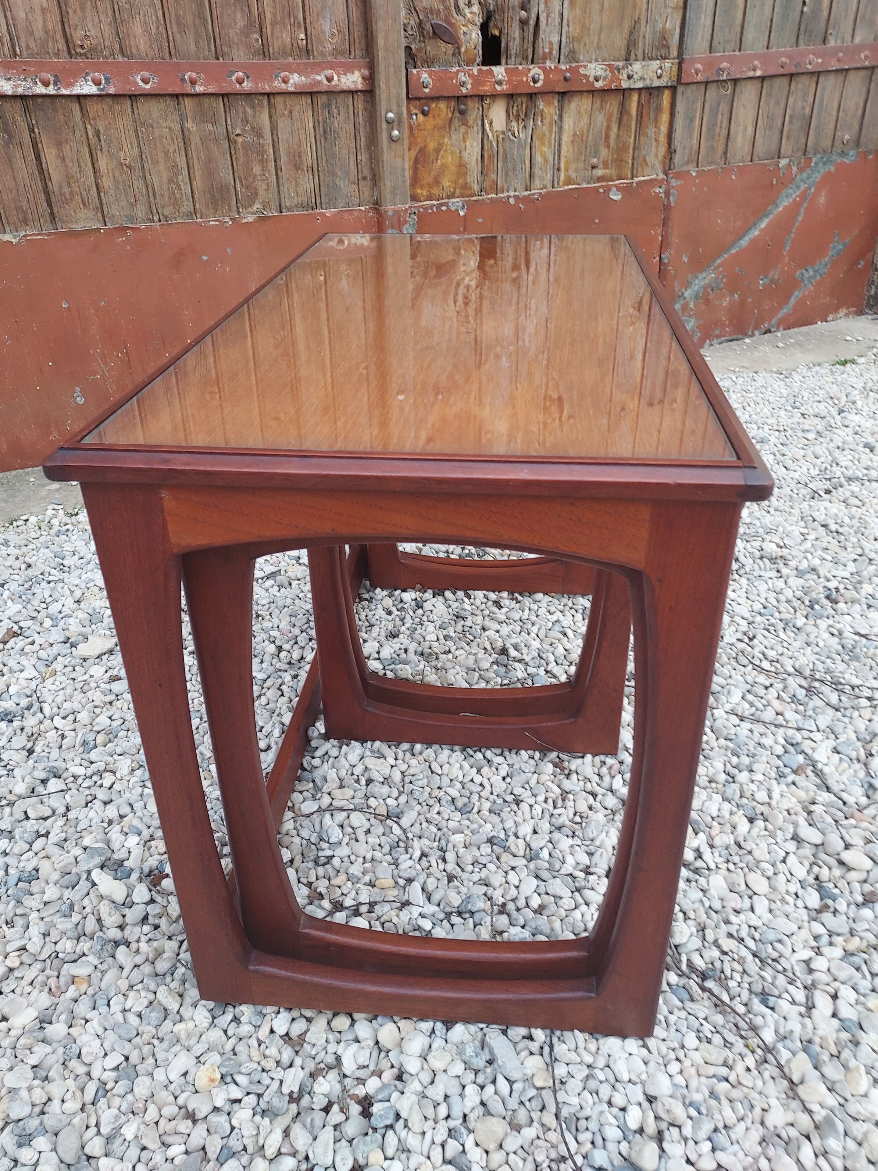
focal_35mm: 25
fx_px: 845
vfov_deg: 69.4
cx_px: 443
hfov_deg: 54.9
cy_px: 575
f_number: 1.8
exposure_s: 1/50
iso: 40
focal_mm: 4.6
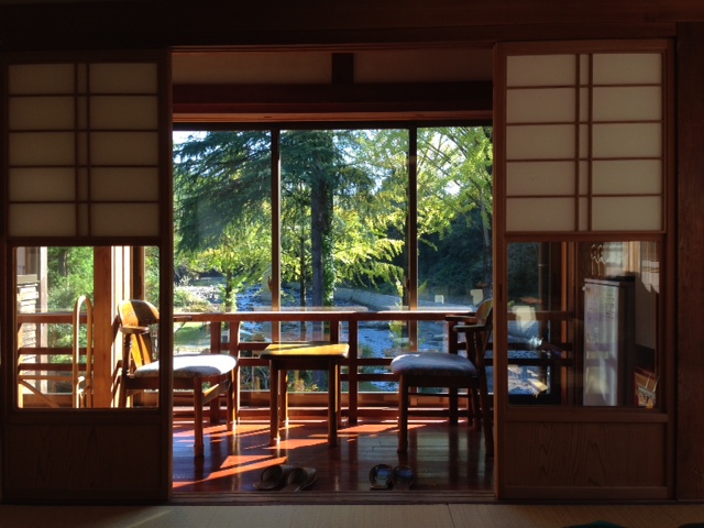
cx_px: 352
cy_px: 264
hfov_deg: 55.4
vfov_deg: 42.9
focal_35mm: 33
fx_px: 671
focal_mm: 4.12
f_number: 2.4
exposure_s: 1/162
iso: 50
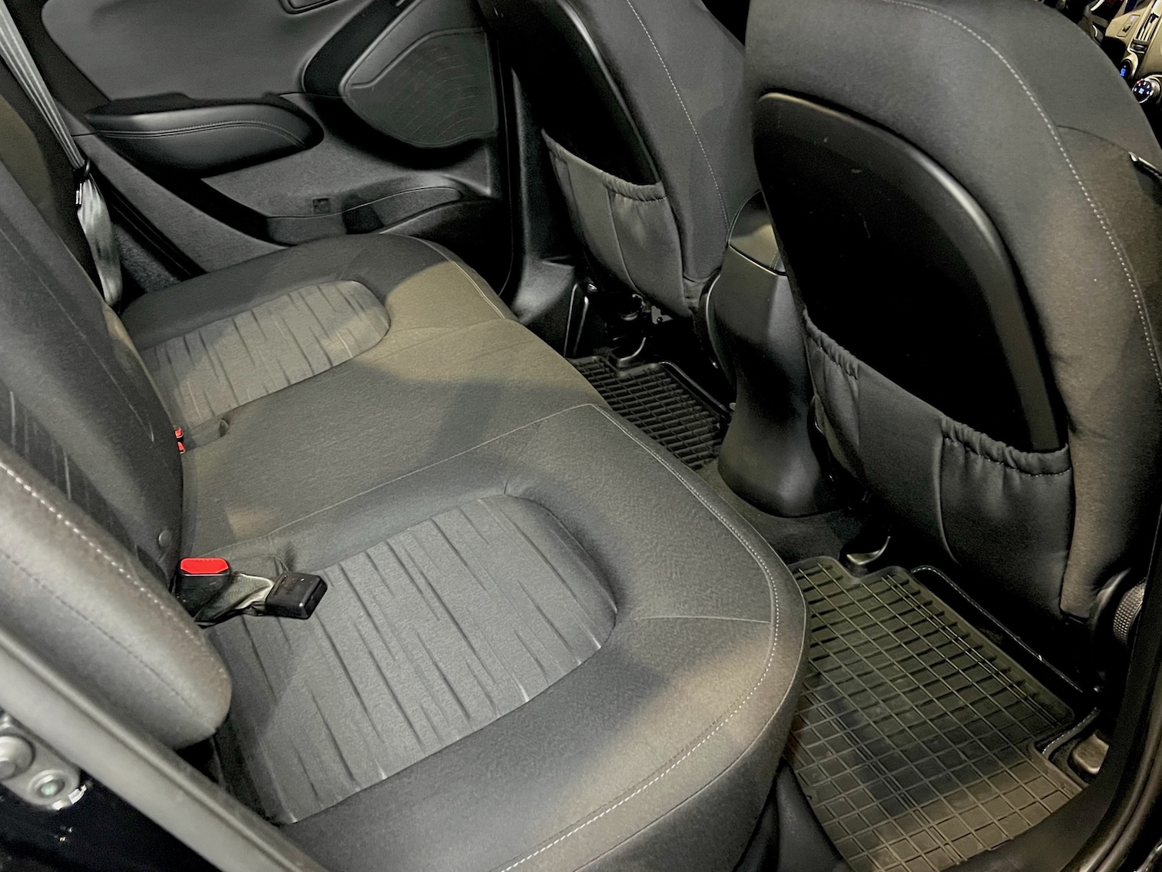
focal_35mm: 33
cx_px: 688
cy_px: 438
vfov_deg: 43.0
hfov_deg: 55.0
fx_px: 1108
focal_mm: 5.7
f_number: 1.5
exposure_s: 1/30
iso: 800
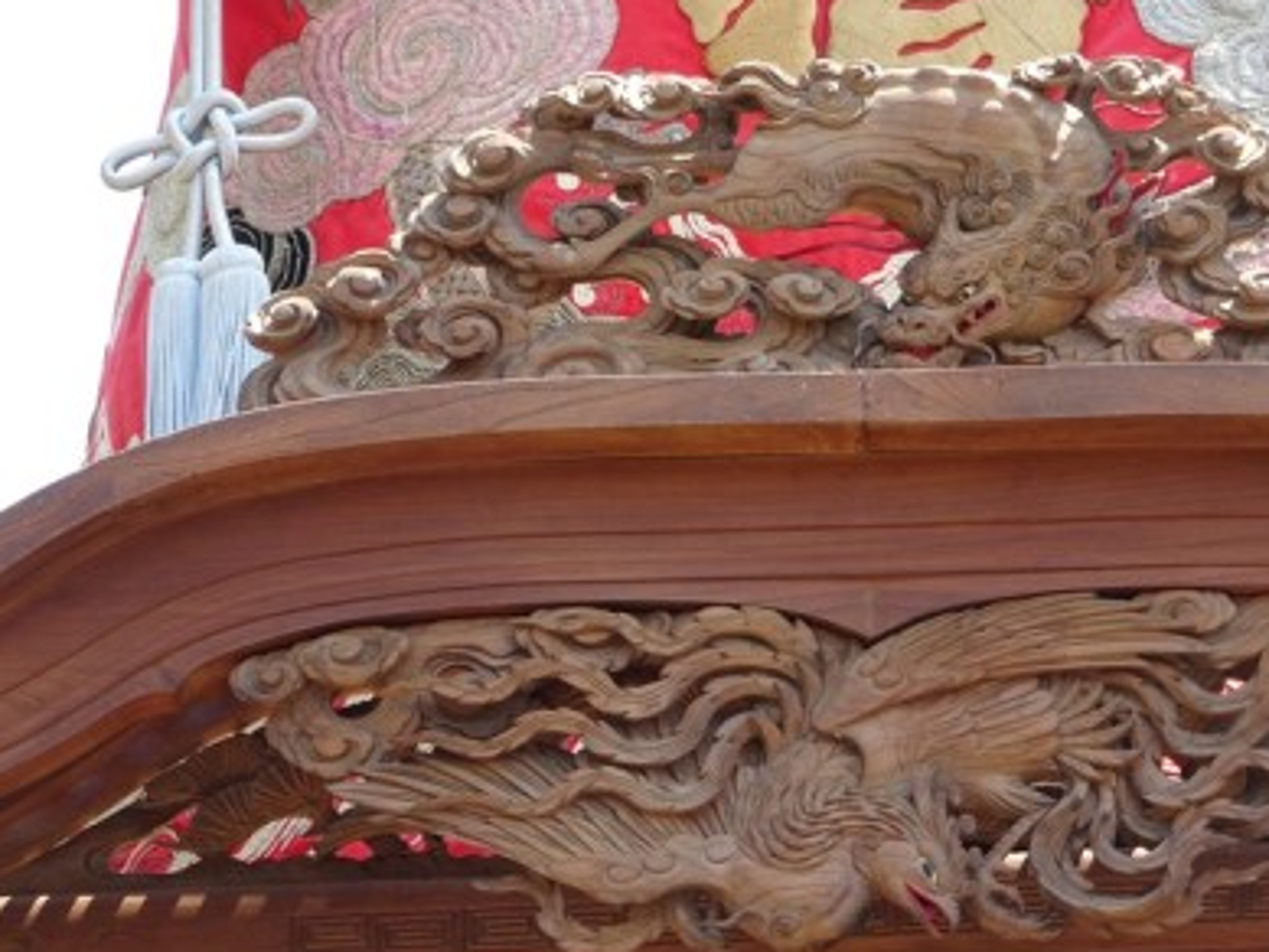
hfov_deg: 12.5
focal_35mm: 158
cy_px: 507
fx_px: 5794
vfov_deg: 9.4
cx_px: 757
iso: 125
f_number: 5.6
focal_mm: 20.96
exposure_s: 1/125
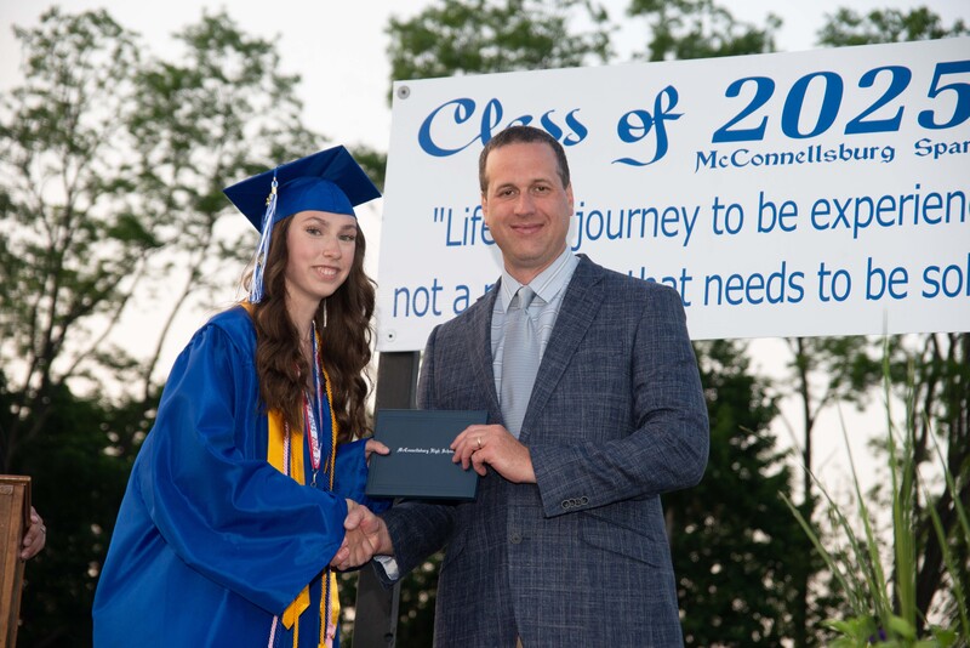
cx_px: 485
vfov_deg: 11.8
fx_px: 3127
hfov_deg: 17.6
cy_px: 324
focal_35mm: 116
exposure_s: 1/200
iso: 800
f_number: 9
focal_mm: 116
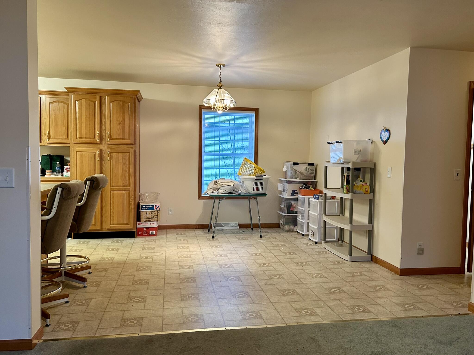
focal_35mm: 26
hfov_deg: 67.3
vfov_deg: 53.1
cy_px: 178
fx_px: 356
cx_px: 237
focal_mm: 5.7
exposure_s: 1/60
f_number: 1.5
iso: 160
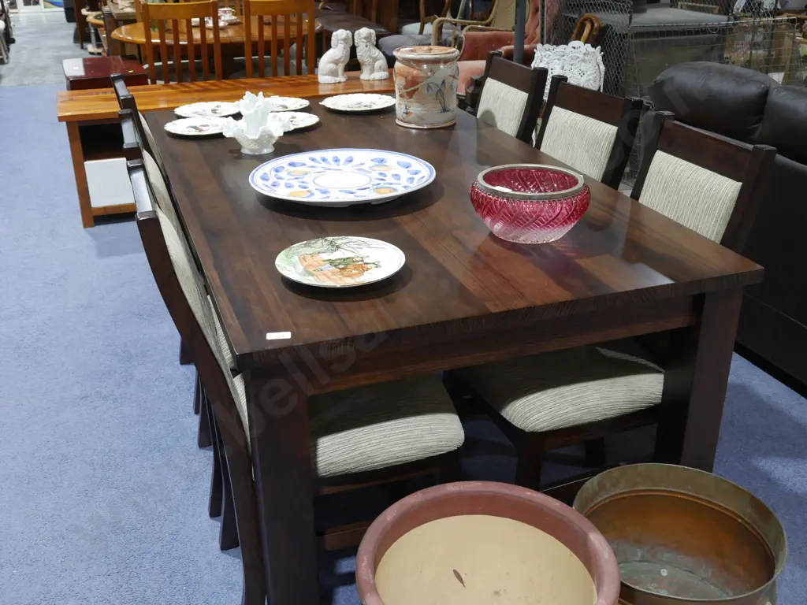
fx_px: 886
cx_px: 404
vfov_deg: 37.7
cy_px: 302
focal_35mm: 38
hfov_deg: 49.0
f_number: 5.3
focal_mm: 19
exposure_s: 1/60
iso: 1000
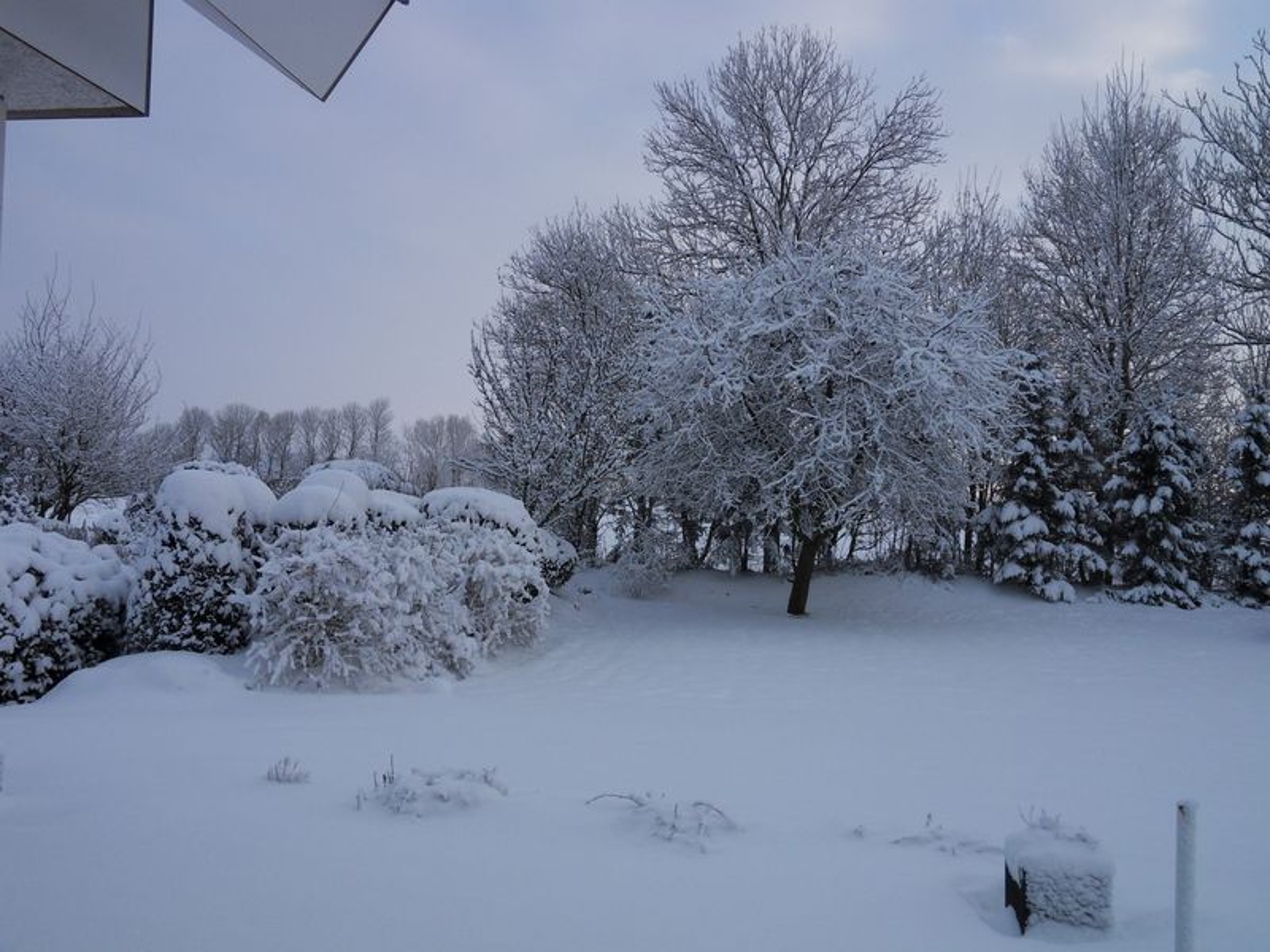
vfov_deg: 44.2
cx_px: 635
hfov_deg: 56.8
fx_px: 1174
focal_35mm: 32
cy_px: 476
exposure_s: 1/125
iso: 80
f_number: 8.2
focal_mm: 5.6
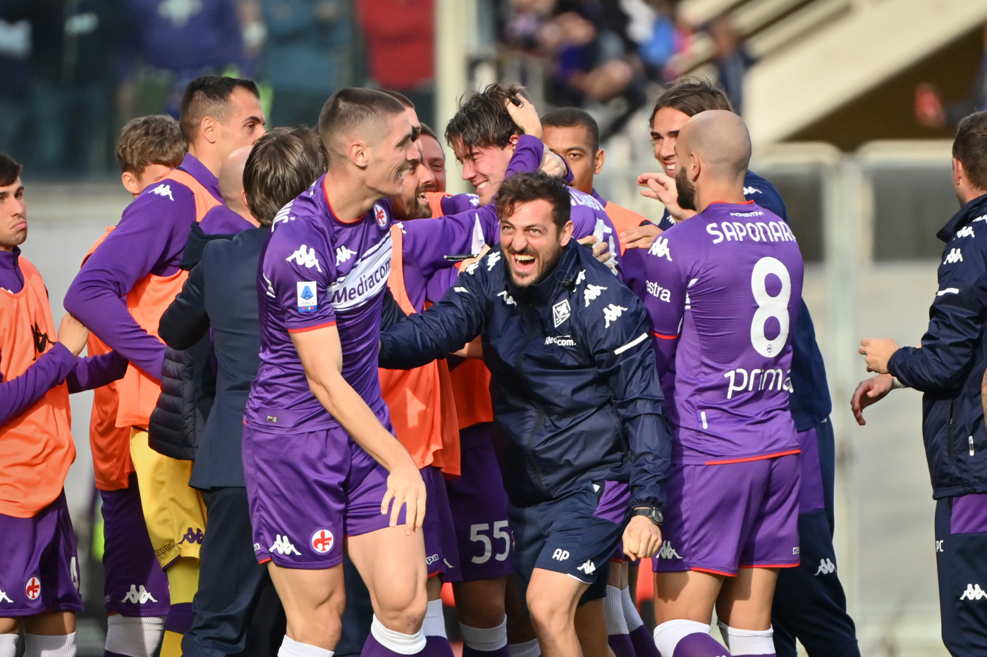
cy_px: 328
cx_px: 494
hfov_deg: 3.7
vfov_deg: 2.5
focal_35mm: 550
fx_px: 15076
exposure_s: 1/5000
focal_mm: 550
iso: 1250
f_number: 5.6
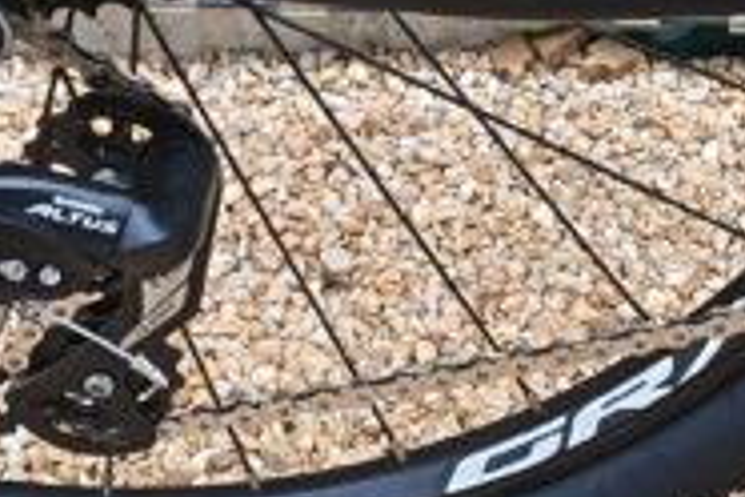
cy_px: 136
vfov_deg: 13.3
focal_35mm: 103
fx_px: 2131
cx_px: 697
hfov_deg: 19.4
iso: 466
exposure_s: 1/100
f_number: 1.75
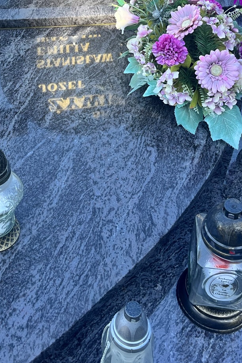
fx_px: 605
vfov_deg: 31.5
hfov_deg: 22.5
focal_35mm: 60
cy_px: 24
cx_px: 76
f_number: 1.6
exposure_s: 1/288
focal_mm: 5.1
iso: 50
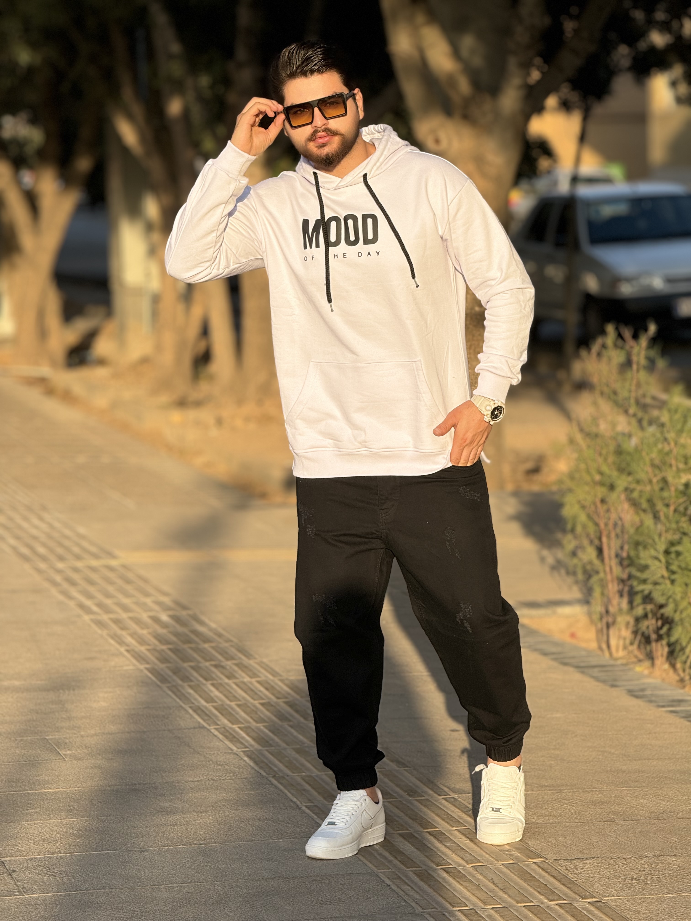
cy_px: 460
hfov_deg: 12.3
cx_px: 346
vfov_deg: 16.4
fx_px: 3194
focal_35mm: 120
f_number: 2.8
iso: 50
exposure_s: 1/550
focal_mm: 15.66
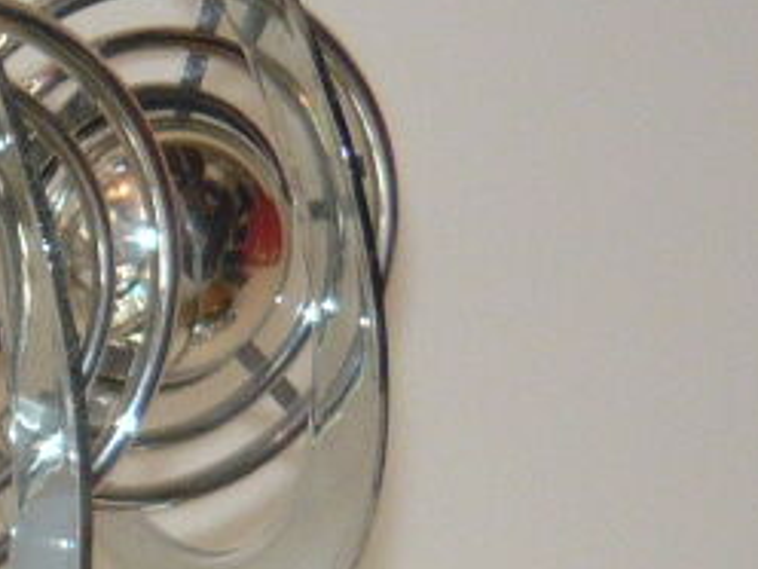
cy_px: 376
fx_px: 4664
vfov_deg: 7.0
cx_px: -1155
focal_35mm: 213
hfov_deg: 8.4
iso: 100
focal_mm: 5.5
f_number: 2.8
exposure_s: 1/60
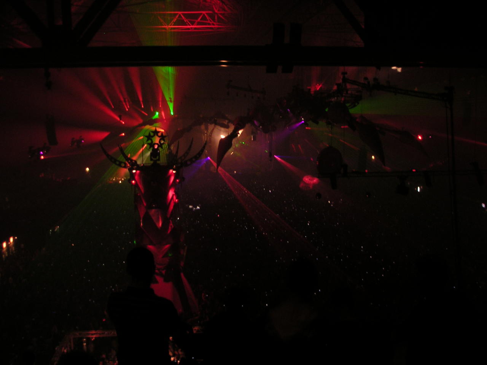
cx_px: 244
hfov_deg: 49.0
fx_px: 535
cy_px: 182
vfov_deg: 37.7
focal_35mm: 38
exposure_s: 1/4
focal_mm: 6
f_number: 2.8
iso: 100
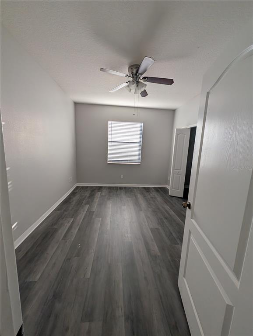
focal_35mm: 12
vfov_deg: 110.5
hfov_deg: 94.6
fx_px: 117
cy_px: 168
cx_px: 126
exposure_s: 1/552
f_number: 1.7
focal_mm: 2.02
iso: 51
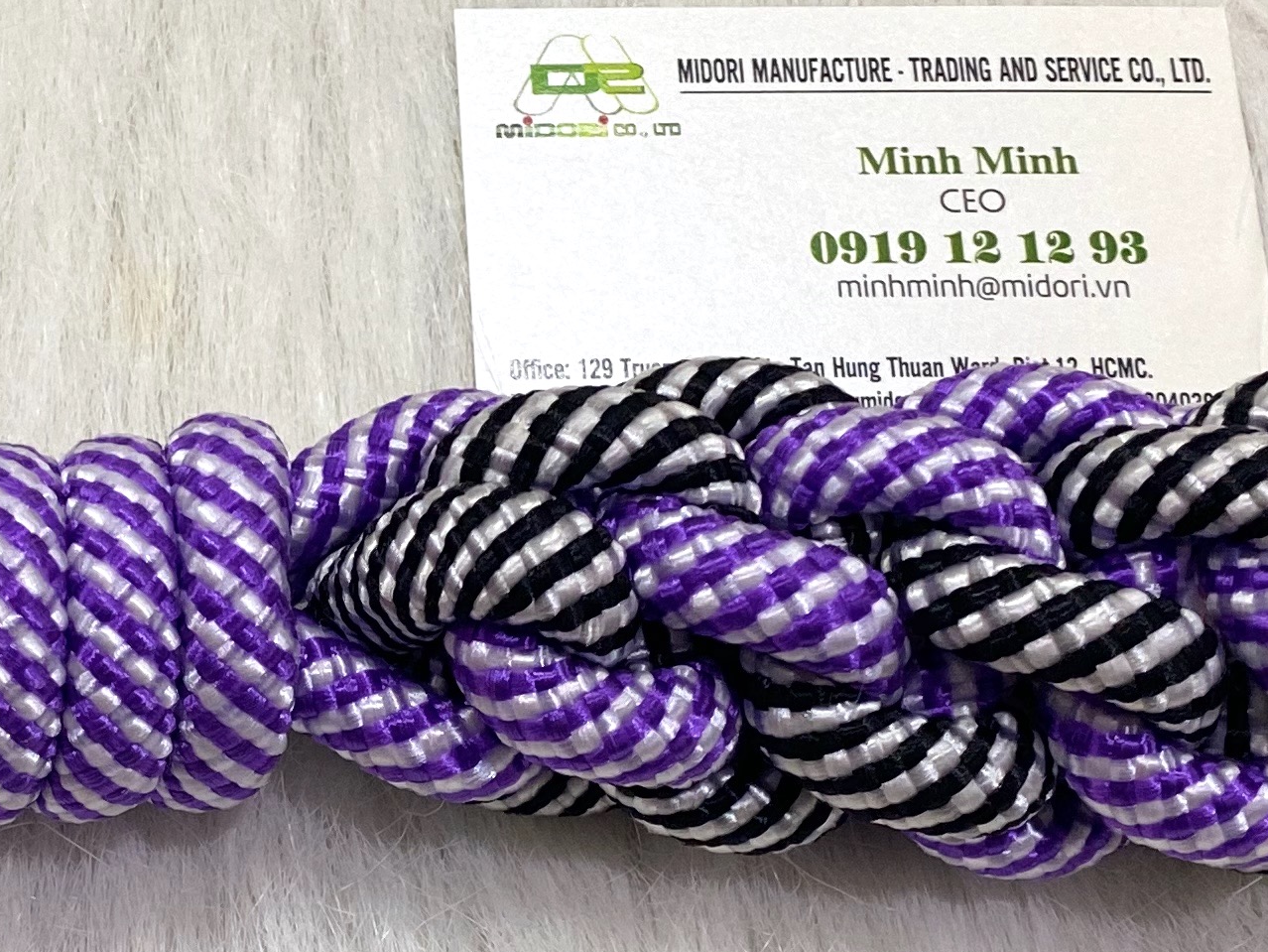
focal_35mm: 82
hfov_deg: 23.4
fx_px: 3004
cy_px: 610
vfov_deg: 18.0
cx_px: 198
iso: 125
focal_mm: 4.25
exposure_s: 1/50
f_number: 1.8
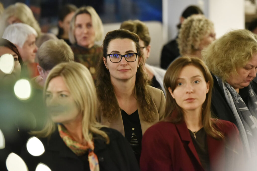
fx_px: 1179
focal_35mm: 165
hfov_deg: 12.4
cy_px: 86
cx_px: 128
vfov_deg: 8.3
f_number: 3.2
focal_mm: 165
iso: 8000
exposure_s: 1/80
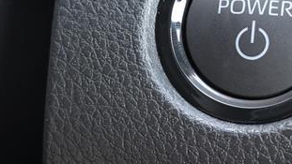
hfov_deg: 19.1
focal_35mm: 110
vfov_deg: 11.0
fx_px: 852
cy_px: 43
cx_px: 260
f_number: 1.68
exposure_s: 1/59.5
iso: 142
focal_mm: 6.9
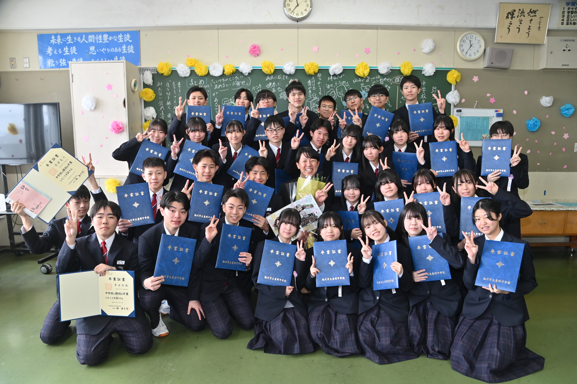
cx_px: 288
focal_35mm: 24
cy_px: 192
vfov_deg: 53.1
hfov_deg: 73.8
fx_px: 385
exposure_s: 1/200
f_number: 5.6
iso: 800
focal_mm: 24
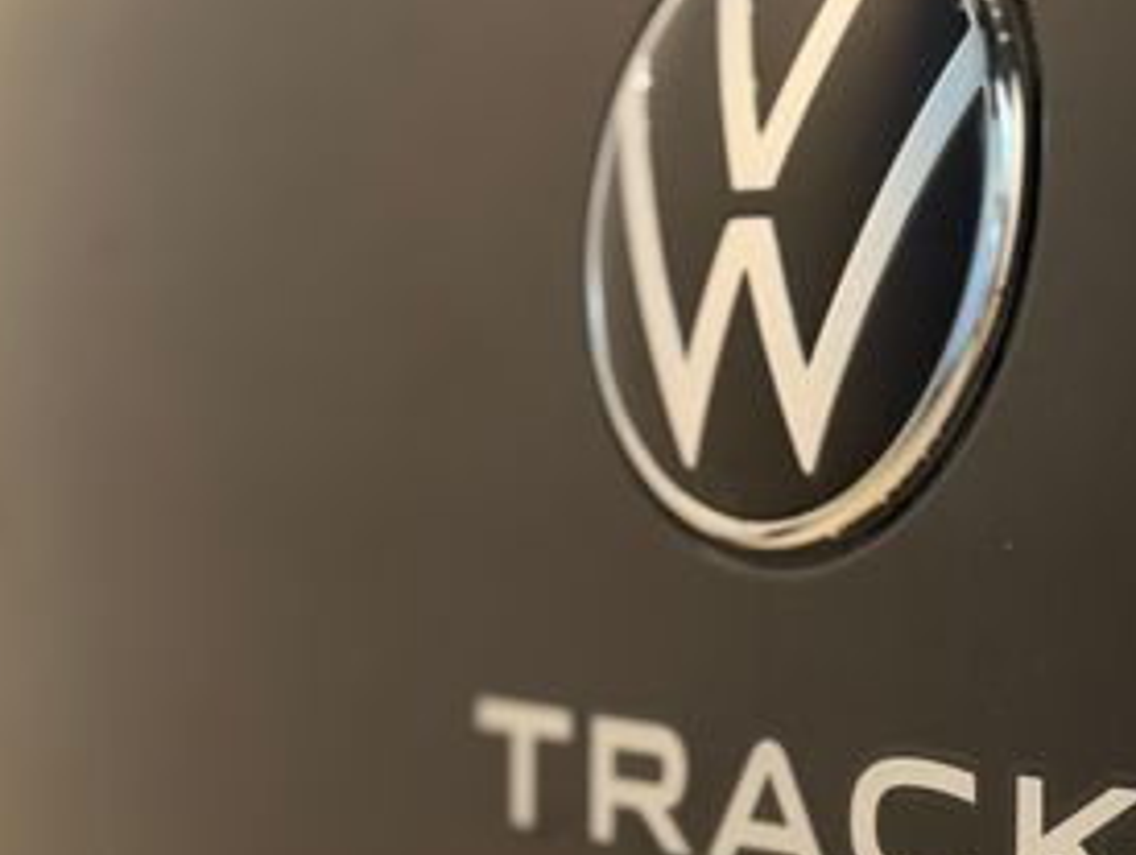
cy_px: 686
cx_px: 793
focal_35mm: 82
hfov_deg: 23.7
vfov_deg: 17.9
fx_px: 2695
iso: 250
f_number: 1.78
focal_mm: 6.76
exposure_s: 1/40
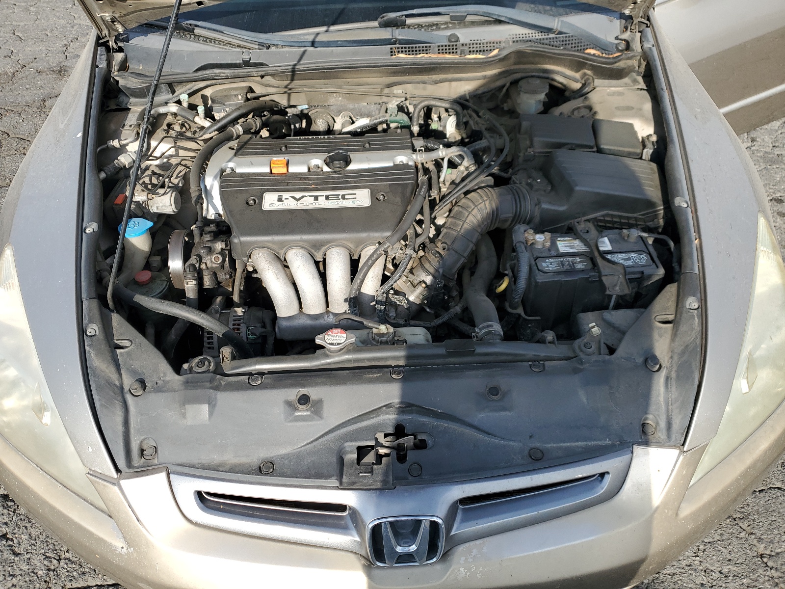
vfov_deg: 53.1
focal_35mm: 26
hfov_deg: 67.3
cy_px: 294
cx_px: 392
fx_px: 590
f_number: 1.5
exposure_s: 1/1429
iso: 50
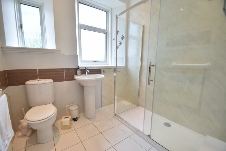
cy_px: 76
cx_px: 113
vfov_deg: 77.3
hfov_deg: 100.4
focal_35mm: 15
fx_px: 94
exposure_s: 1/15
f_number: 4.5
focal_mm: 10
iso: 100
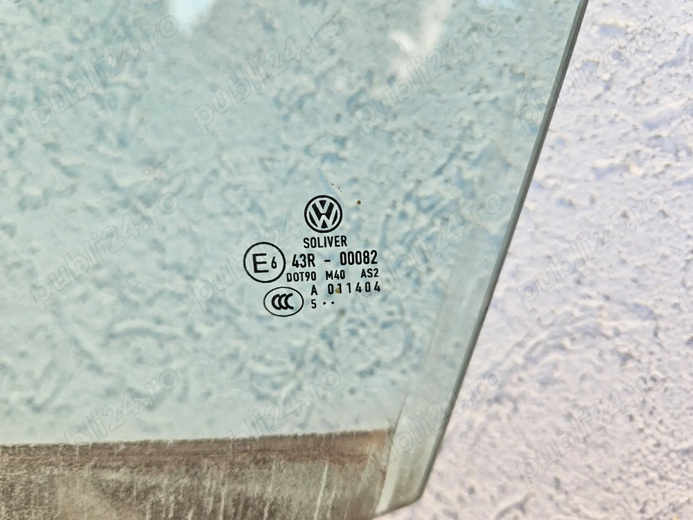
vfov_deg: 58.9
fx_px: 460
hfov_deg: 73.9
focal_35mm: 23
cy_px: 260
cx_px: 346
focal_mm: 5.4
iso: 25
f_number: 1.8
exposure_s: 1/261
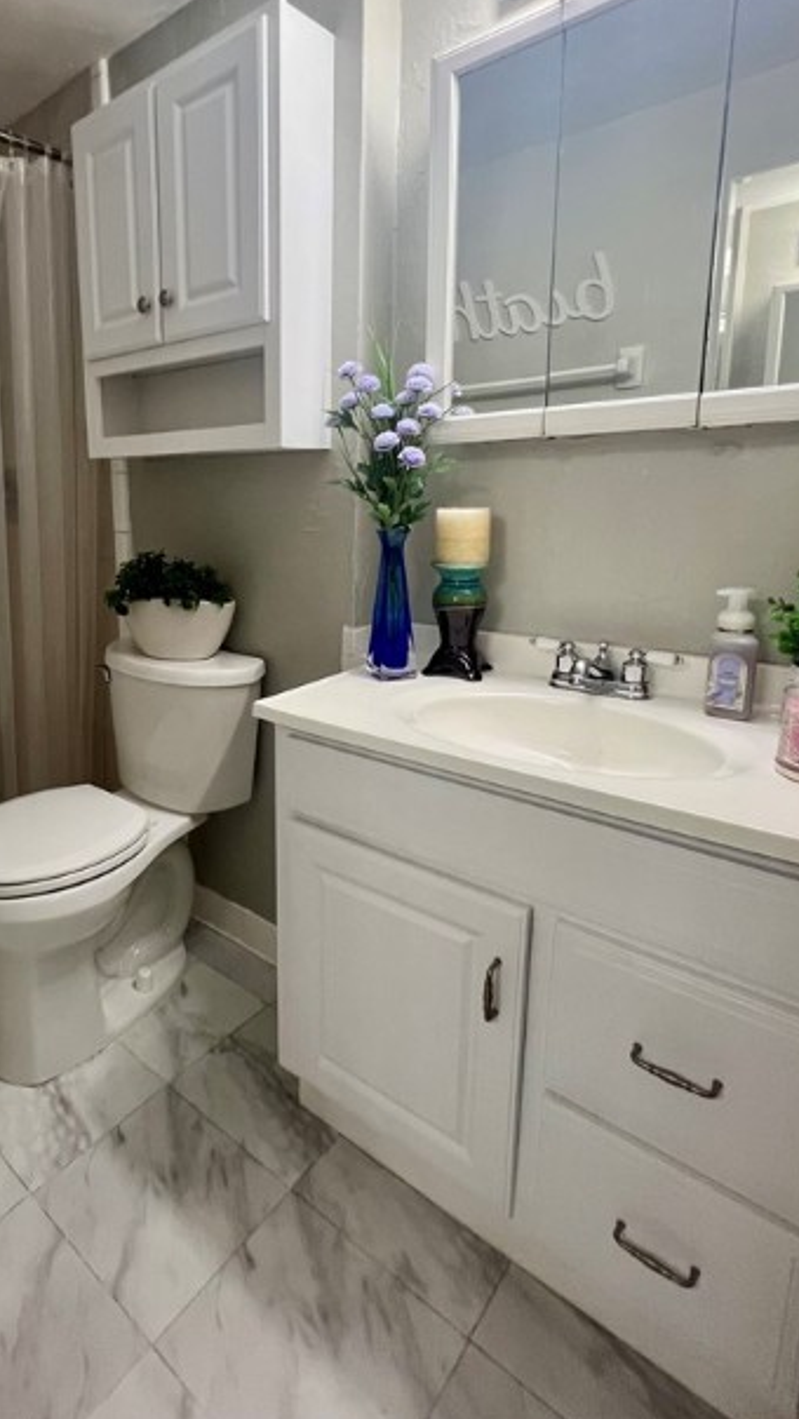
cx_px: 207
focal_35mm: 18
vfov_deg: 92.2
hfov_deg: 58.1
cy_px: 623
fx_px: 678
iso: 200
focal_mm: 1.57
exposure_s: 1/60
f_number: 1.8
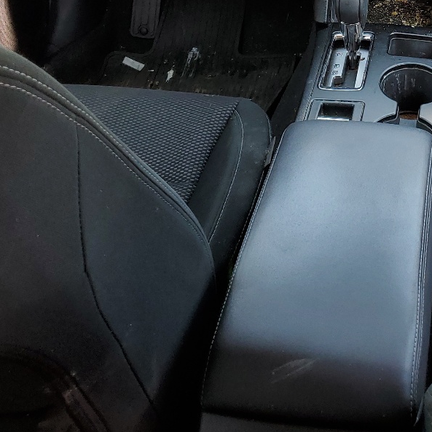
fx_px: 875
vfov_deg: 26.5
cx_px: 396
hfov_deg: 26.7
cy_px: 15
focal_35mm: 62
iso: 50
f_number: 1.5
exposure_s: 1/147
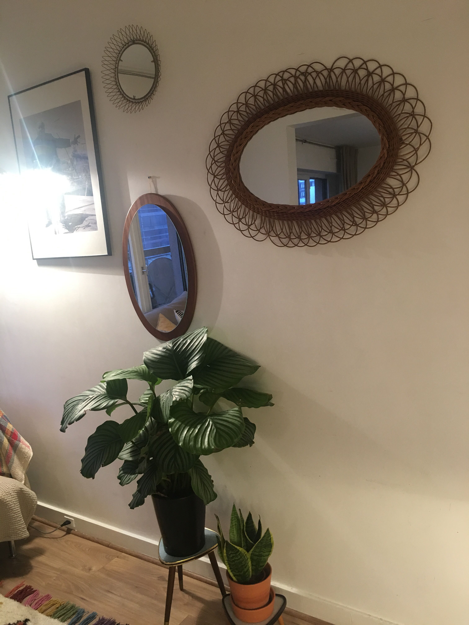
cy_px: 312
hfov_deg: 48.2
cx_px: 234
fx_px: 524
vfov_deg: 61.7
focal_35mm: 29
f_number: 2.2
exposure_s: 1/17
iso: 50
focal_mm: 4.15
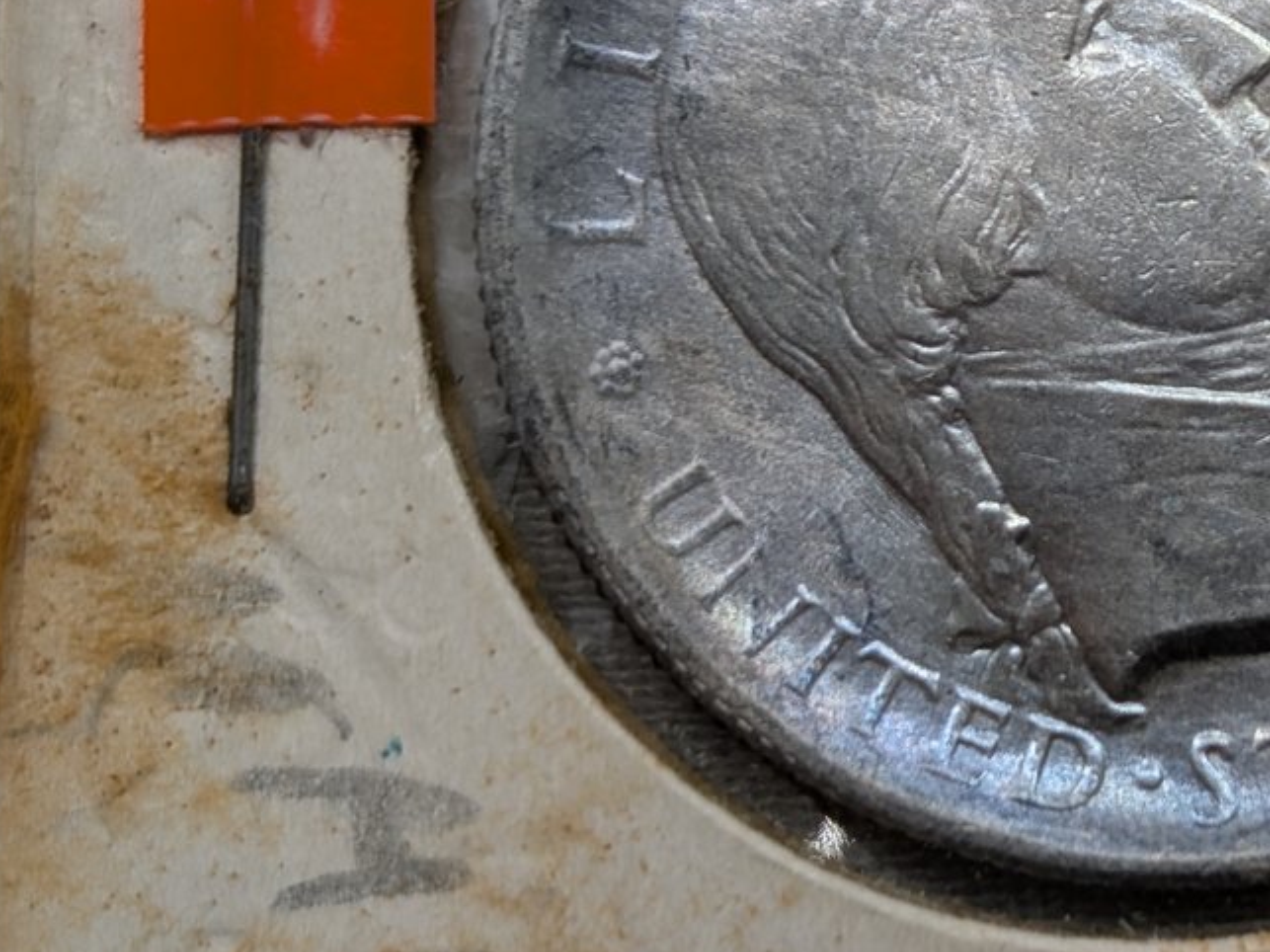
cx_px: 1243
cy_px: 321
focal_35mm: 115
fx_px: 4218
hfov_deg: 16.8
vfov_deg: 12.9
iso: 20
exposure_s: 1/299
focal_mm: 6.9
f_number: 1.68
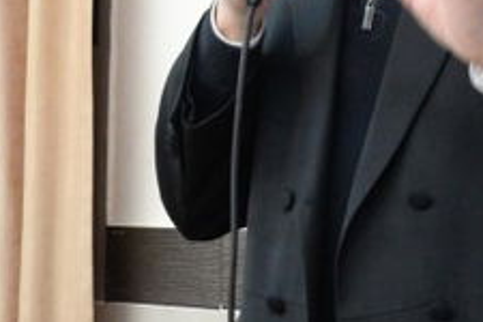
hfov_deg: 9.2
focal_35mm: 224
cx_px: 255
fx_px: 3005
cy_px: -277
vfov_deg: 6.0
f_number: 6.3
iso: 2000
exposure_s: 1/60
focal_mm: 36
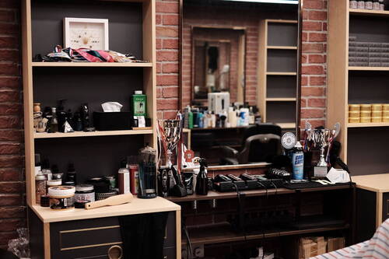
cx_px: 194
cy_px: 130
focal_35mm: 53
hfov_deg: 37.5
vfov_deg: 25.5
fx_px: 572
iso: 800
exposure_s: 1/180
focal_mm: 35
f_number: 2
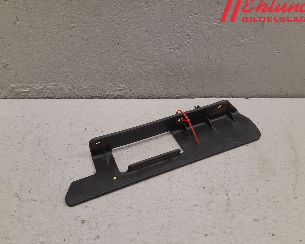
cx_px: 152
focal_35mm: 28
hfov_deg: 62.2
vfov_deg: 51.5
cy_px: 120
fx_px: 253
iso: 125
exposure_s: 1/50
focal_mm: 3.93
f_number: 1.7
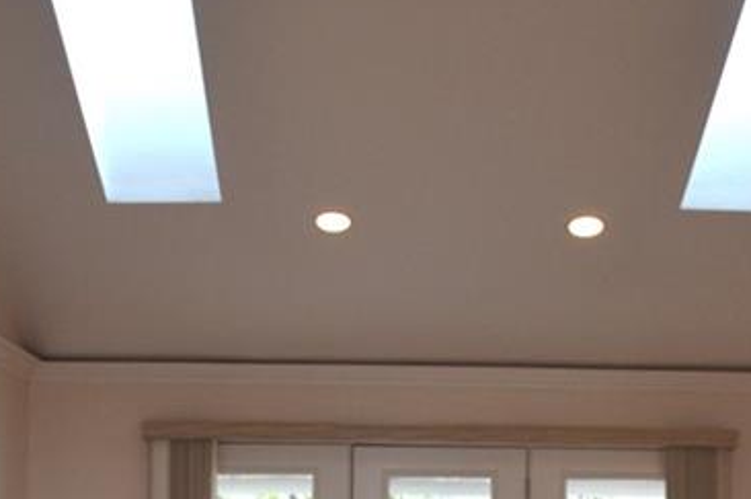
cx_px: 466
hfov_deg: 24.2
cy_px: 575
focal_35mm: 84
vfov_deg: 15.7
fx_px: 1750
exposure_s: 1/80
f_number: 5
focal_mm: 20
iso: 400
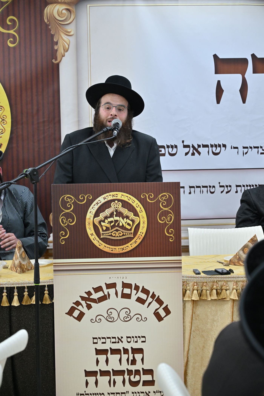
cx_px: 132
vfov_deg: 28.8
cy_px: 198
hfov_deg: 19.5
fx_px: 770
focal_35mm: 70
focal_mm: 70
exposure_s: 1/200
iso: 1000
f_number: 5
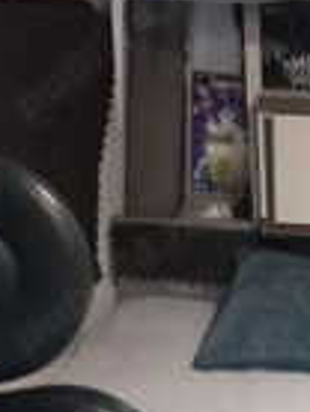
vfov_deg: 24.7
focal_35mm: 78
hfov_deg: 17.7
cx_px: 402
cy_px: 313
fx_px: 928
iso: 800
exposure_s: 1/14
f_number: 1.8
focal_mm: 4
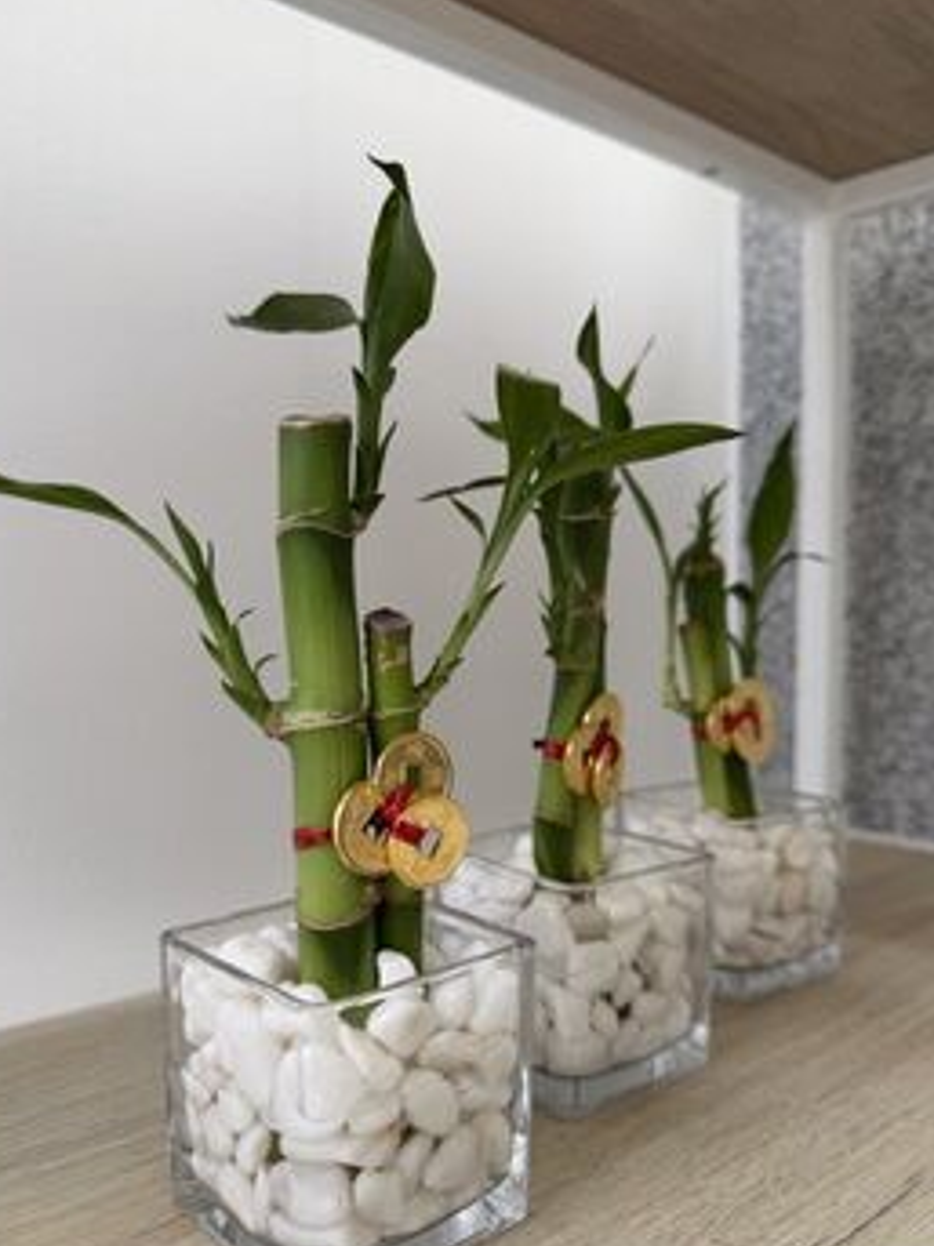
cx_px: 436
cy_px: 625
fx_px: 1008
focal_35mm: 28
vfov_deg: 63.5
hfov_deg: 49.7
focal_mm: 6.76
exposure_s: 1/124
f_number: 1.78
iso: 50
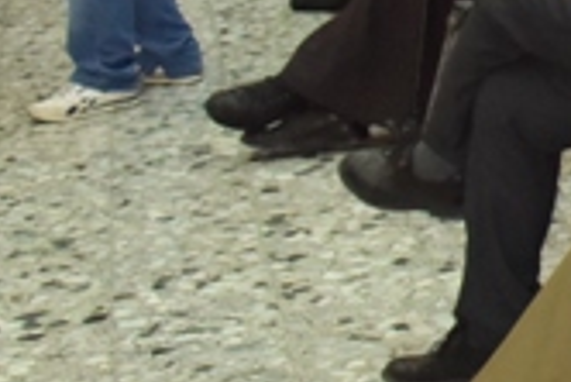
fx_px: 2349
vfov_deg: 9.2
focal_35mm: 148
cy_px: -74
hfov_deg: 11.2
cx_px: 1455
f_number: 7.1
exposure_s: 1/250
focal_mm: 24
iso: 2500
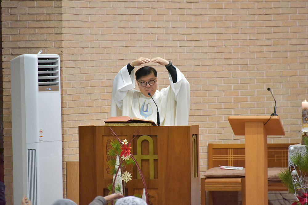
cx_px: 154
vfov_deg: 4.6
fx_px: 2567
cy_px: 102
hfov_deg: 6.9
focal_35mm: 300
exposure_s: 1/200
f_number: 5.6
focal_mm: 300
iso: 7200
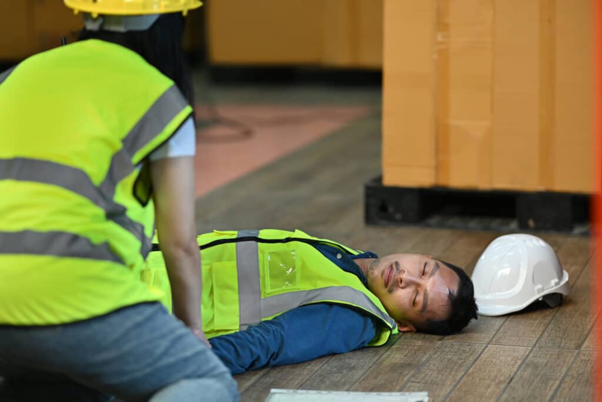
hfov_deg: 19.5
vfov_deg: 13.0
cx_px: 301
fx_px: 1756
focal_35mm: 105
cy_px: 201
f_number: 2
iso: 400
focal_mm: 105
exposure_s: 1/200
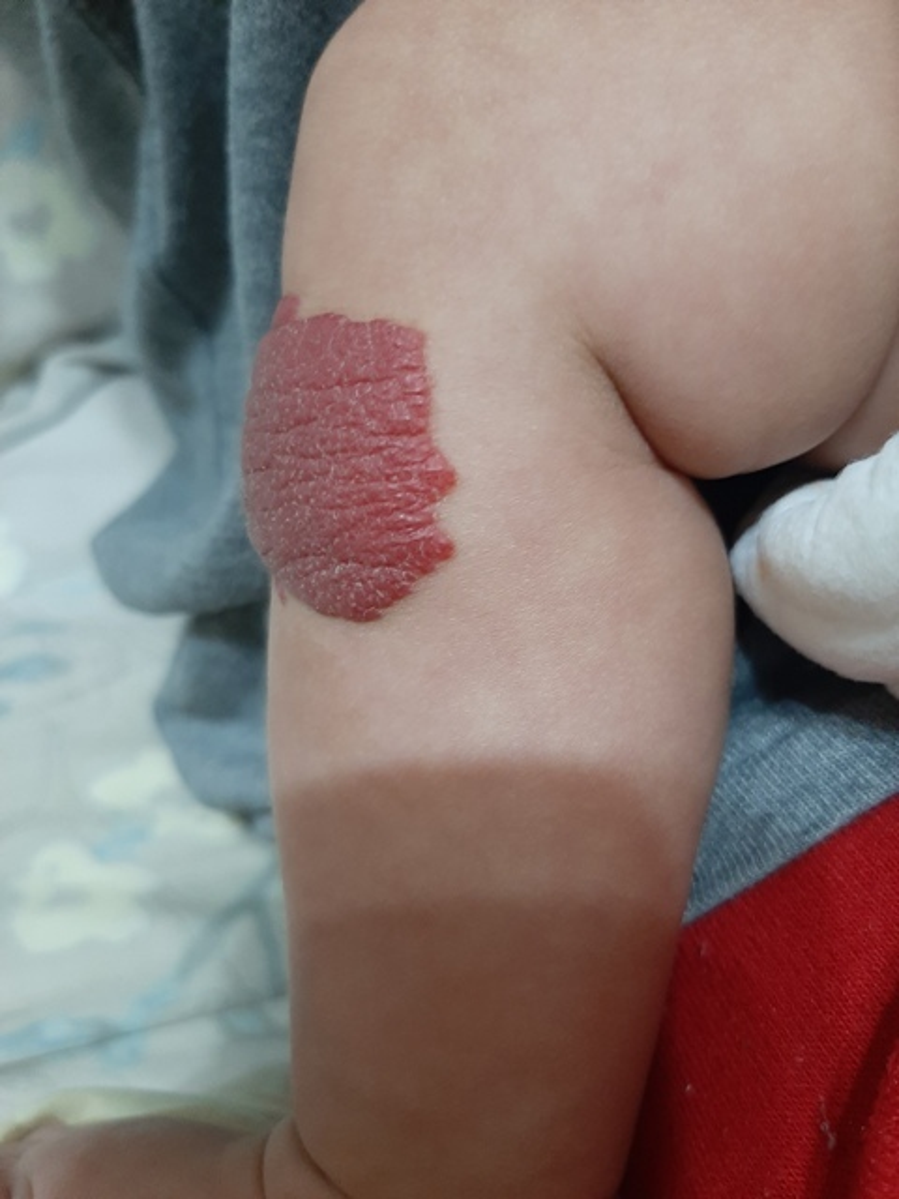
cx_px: 450
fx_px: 900
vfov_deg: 67.3
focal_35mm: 26
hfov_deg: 53.1
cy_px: 600
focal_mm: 3.93
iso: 200
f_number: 1.7
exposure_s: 1/24
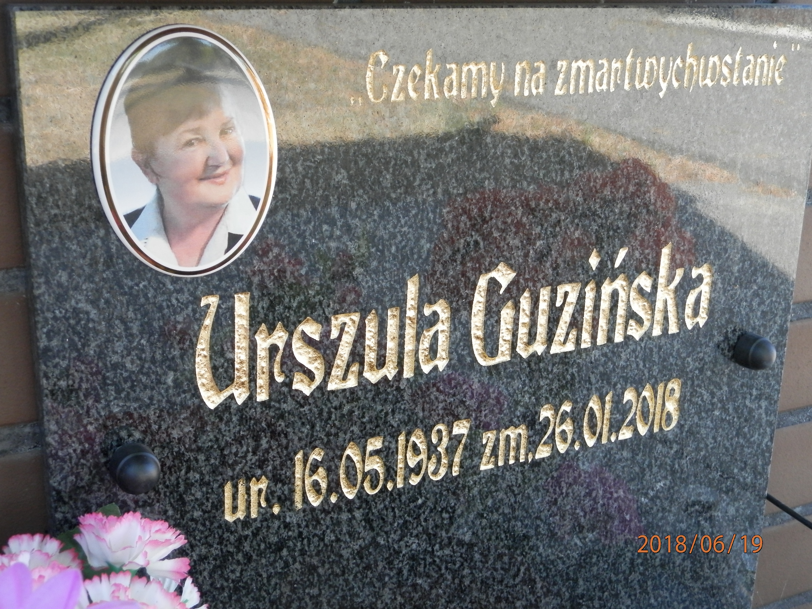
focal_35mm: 46
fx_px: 1079
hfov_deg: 41.2
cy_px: 304
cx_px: 406
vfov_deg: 31.5
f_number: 3.6
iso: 200
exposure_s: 1/100
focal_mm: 8.2
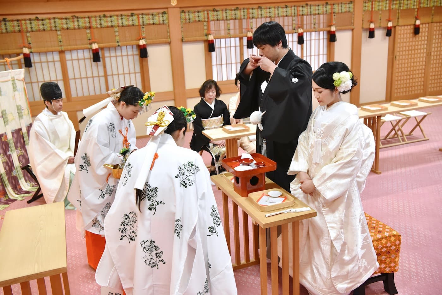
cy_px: 148
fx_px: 467
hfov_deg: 50.7
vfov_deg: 35.1
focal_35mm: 38
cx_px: 221
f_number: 5
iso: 4000
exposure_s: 1/60
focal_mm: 38
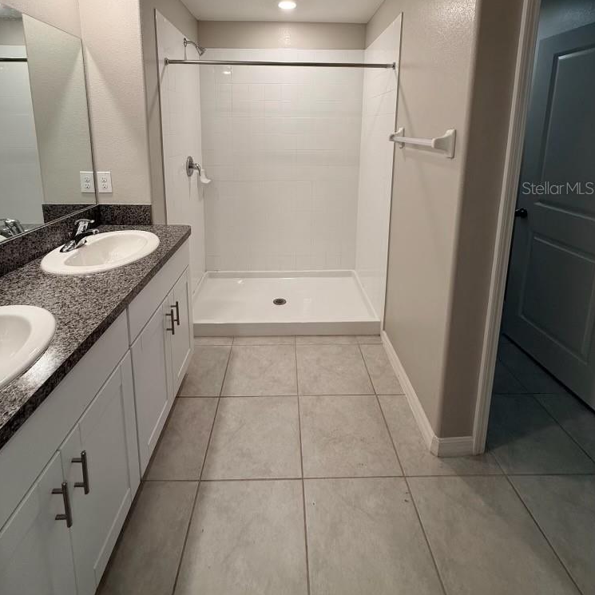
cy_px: 188
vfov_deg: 80.5
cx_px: 291
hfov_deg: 84.0
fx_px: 331
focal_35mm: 17
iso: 160
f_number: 2.2
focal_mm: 2.22
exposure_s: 1/120
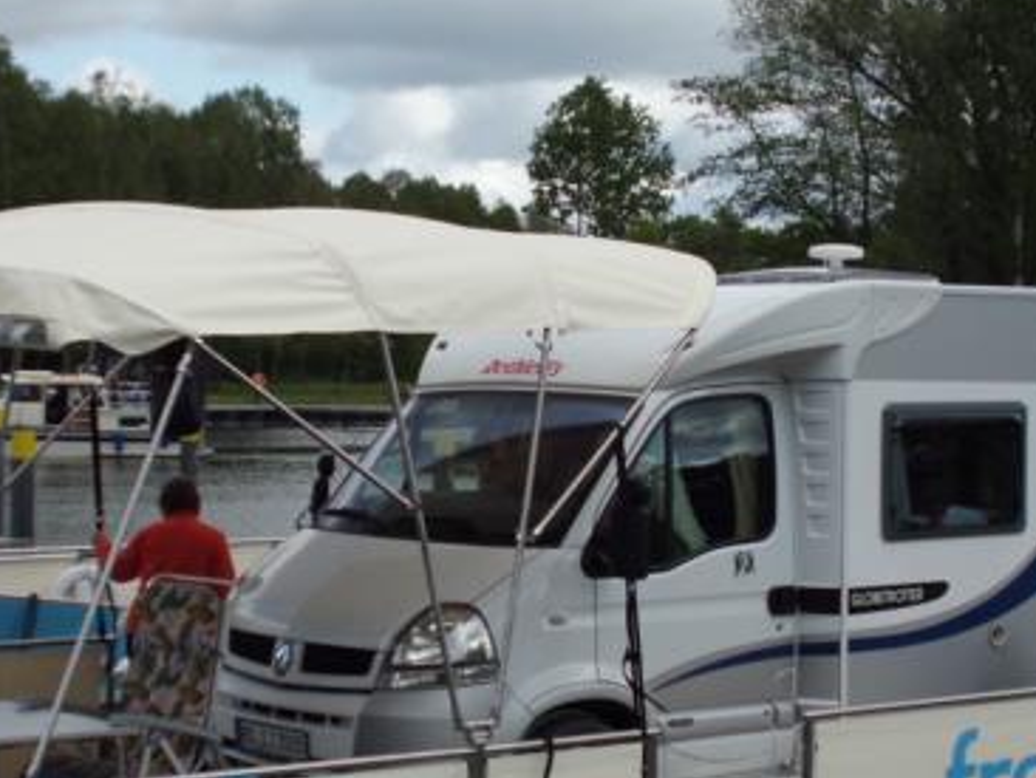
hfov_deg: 23.5
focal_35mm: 83
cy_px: 543
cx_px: 535
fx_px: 2486
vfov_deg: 17.7
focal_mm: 6.9
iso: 64
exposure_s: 1/80
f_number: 9.8
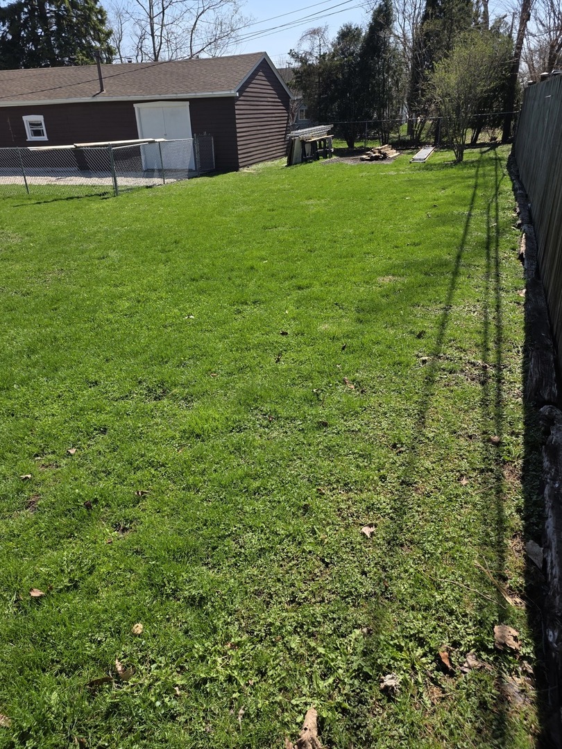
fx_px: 498
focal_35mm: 23
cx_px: 281
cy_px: 374
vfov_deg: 73.9
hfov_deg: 58.9
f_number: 1.7
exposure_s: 1/3972
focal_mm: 6.25
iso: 80
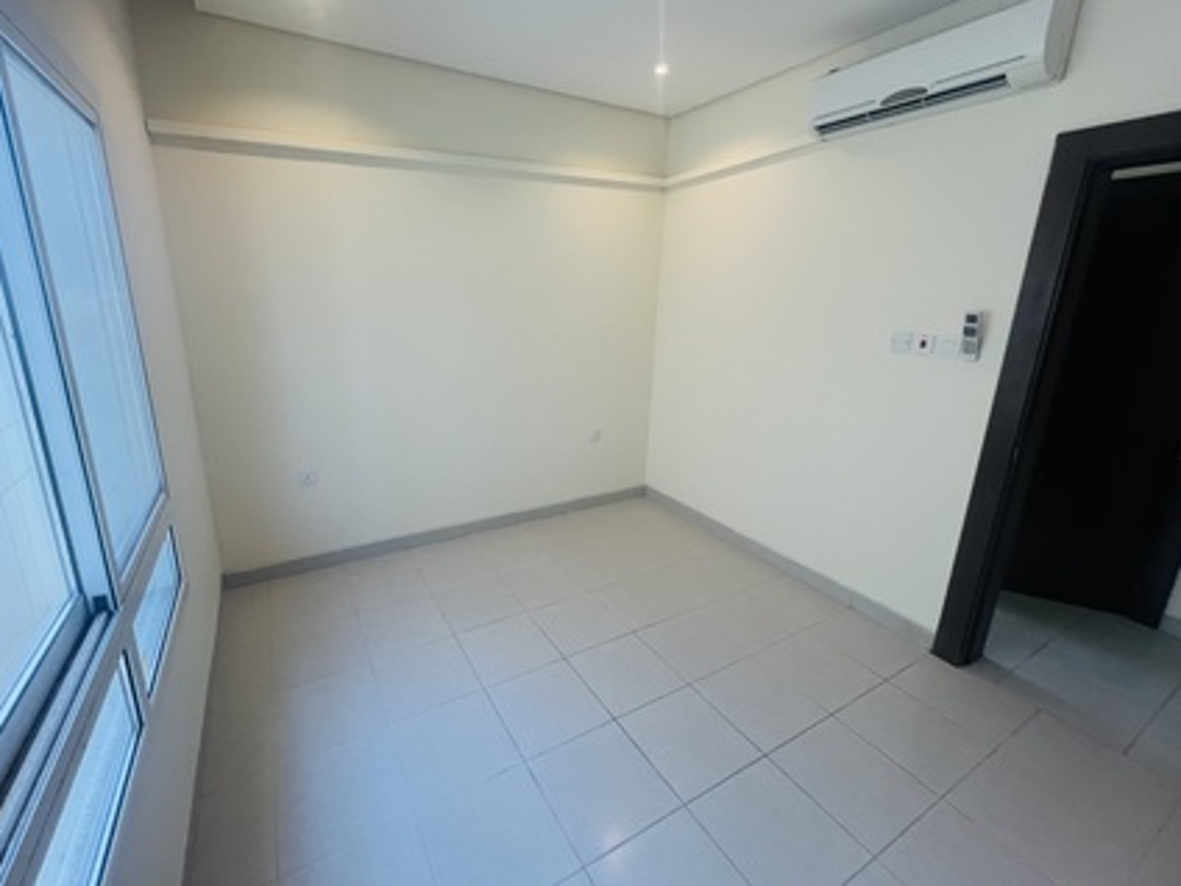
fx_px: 478
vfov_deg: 85.6
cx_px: 550
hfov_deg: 101.9
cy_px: 422
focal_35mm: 14
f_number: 1.8
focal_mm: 1.57
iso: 125
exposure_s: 1/99
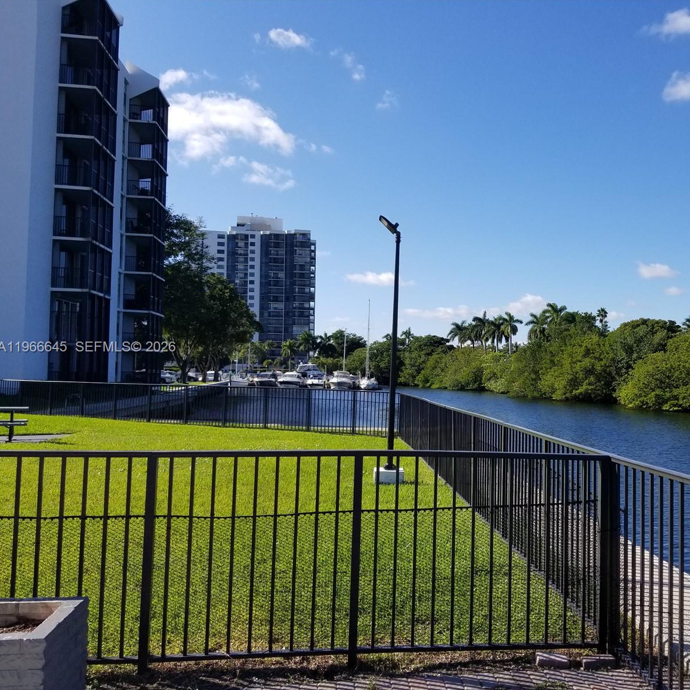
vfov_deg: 52.5
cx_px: 460
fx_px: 699
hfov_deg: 51.6
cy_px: 348
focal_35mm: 31
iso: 50
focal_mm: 4.25
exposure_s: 1/2752
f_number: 1.7
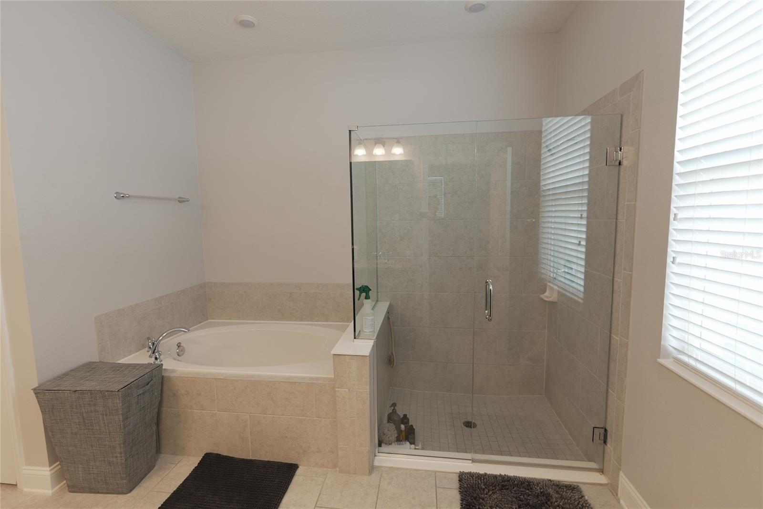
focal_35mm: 16
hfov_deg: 96.7
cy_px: 254
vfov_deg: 73.8
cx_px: 382
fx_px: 339
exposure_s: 1/40
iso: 100
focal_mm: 11
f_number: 2.2
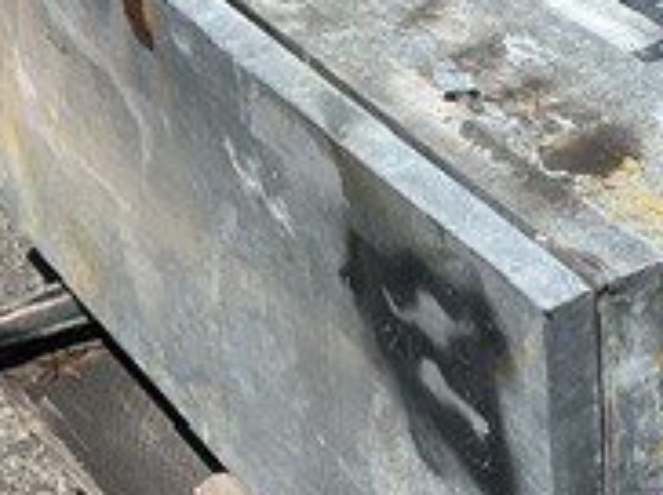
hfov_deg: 18.8
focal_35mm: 102
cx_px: 652
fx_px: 1951
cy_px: 280
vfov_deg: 14.5
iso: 16
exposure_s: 1/2959
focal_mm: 3
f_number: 1.8
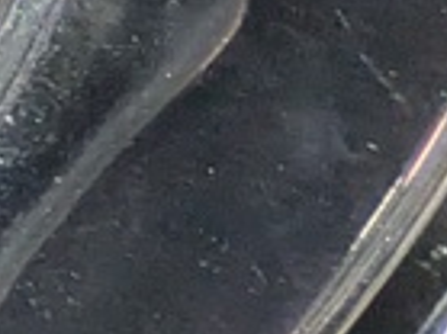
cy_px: -279
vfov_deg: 12.9
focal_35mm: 103
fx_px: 1329
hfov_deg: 9.3
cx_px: -1154
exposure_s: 1/25
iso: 244
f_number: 2.2
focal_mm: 1.83
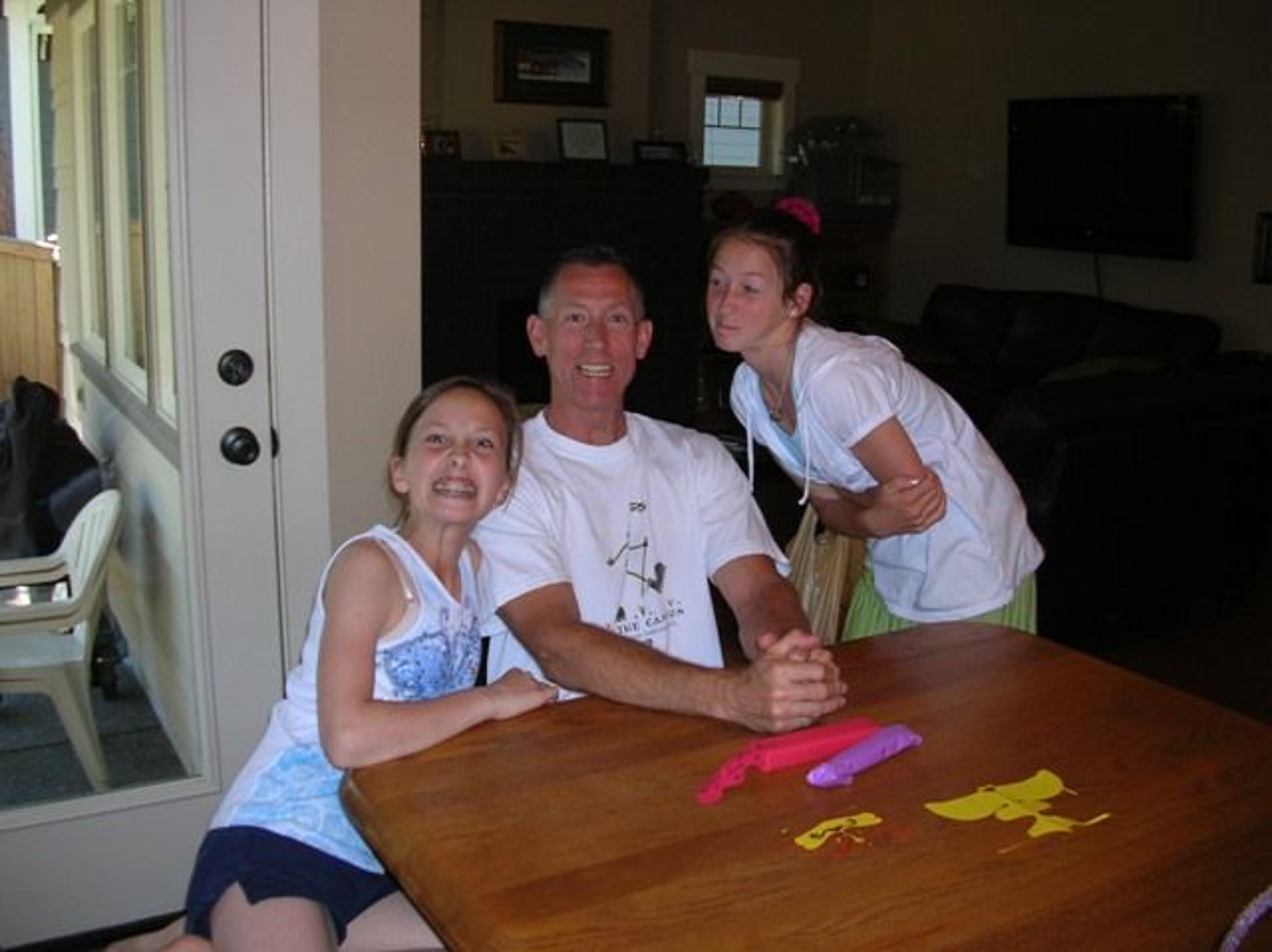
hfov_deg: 52.7
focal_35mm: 35
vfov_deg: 40.6
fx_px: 1285
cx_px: 636
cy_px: 476
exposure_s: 1/60.1
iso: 50
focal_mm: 5.8
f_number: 2.8
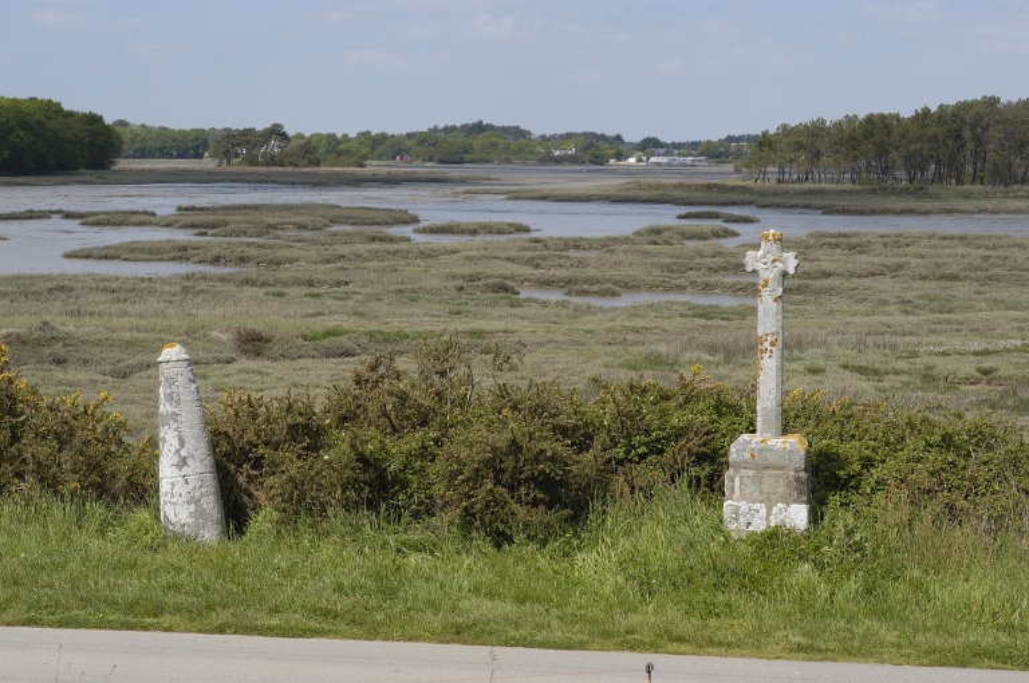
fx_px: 2569
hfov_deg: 22.6
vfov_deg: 15.1
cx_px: 514
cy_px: 342
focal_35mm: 90
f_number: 11
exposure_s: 1/250
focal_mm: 60
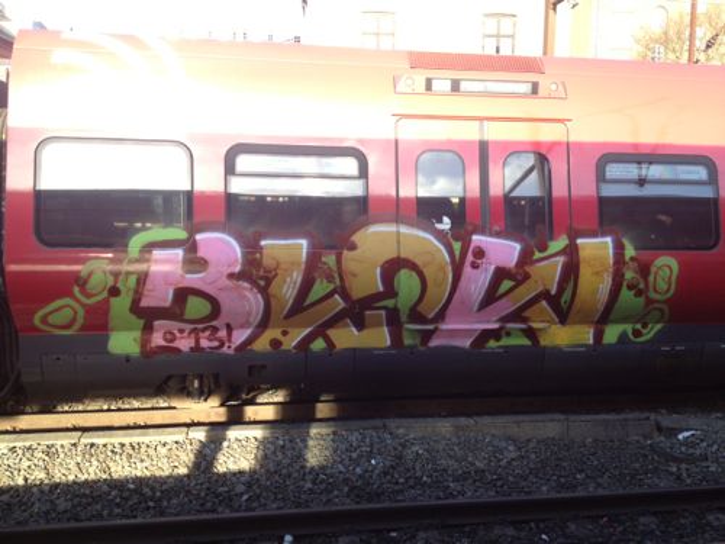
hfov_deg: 52.6
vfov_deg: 40.7
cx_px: 362
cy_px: 272
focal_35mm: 35
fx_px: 733
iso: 50
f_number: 2.4
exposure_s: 1/186
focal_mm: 4.28
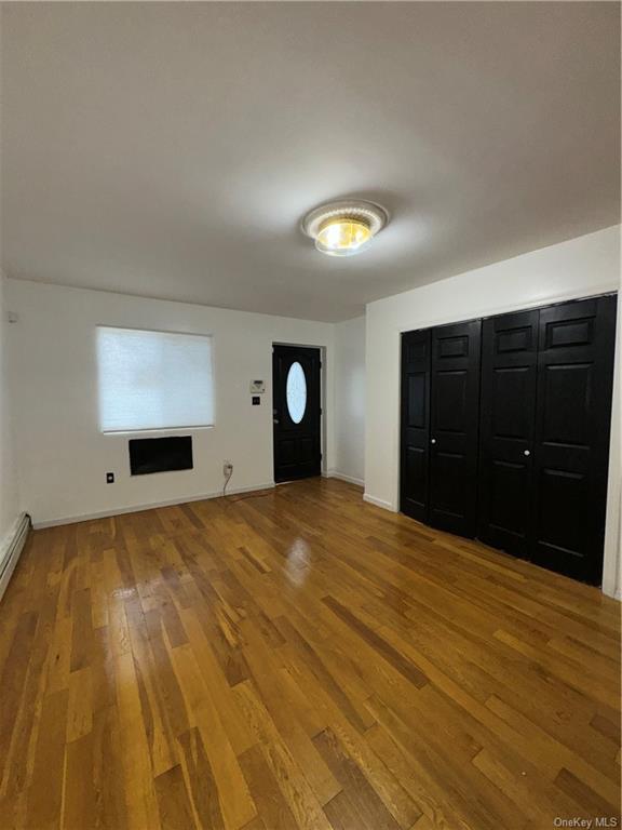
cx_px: 311
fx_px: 335
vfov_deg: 102.1
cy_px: 415
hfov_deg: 85.7
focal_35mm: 14
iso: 80
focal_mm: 2.22
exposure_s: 1/120
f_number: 2.2
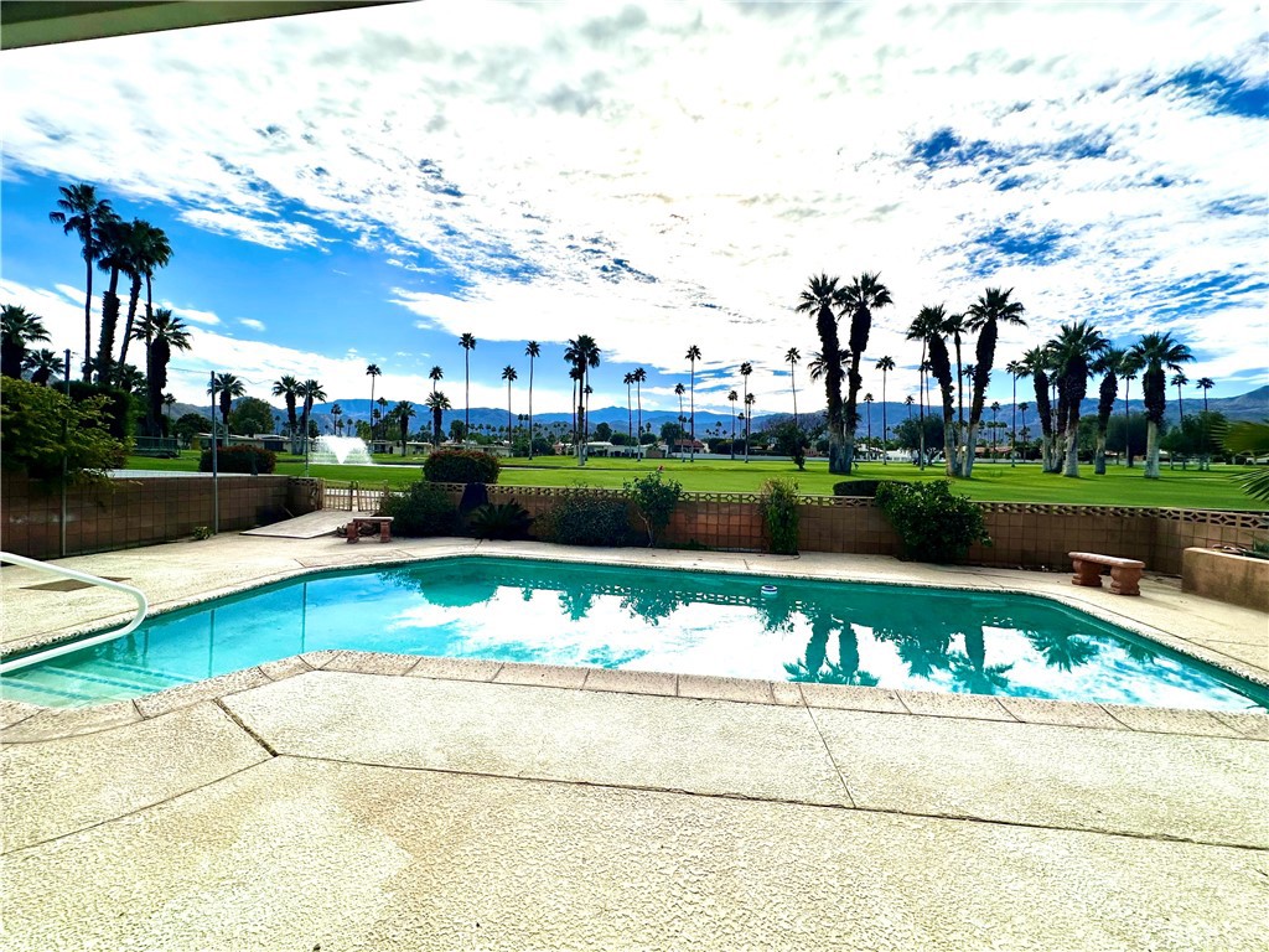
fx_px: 513
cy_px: 476
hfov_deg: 102.1
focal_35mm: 14
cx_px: 634
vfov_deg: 85.7
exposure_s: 1/7813
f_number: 2.2
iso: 50
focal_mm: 2.22
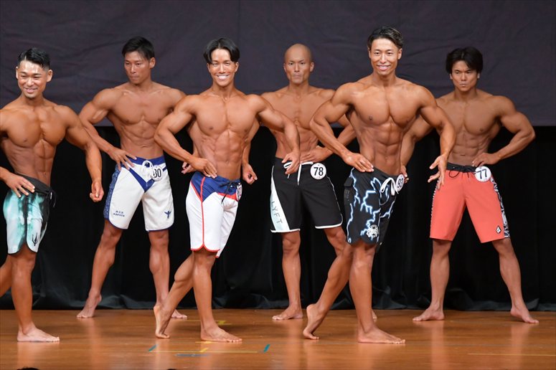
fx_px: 4400
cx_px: 278
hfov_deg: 7.2
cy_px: 185
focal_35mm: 285
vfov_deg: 4.8
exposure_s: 1/400
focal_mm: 190
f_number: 5.6
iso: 5000
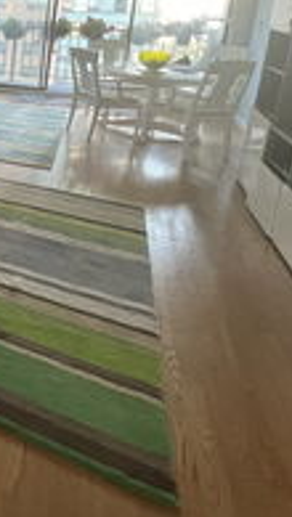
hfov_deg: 26.7
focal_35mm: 31
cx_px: -150
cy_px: 103
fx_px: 426
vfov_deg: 57.9
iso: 160
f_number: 1.8
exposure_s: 1/120
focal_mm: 1.57
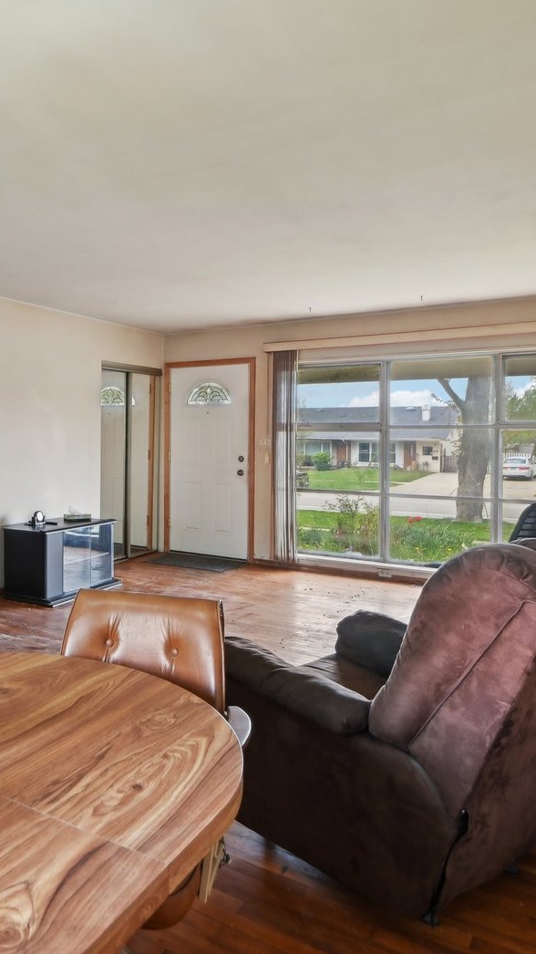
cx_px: 58
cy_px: 482
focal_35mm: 26
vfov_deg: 71.9
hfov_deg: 41.1
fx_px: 657
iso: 400
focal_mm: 16
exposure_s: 1/20
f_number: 13
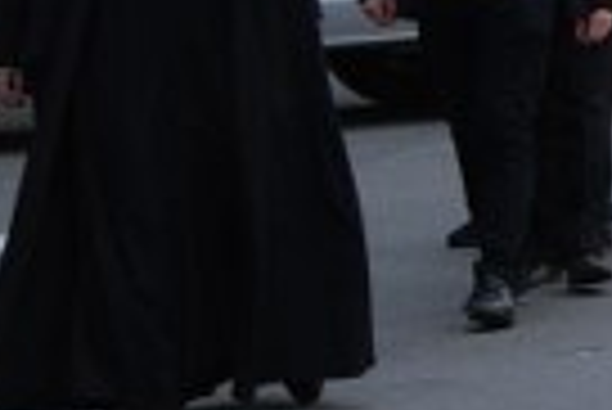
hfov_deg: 4.7
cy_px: -360
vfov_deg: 3.2
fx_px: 7216
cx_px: 1548
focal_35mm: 424
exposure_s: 1/200
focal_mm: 48
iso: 100
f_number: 6.3
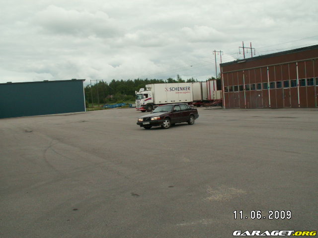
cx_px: 159
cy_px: 119
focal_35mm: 35
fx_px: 322
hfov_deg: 52.6
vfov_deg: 40.7
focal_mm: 5.86
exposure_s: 1/400
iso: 50
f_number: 4
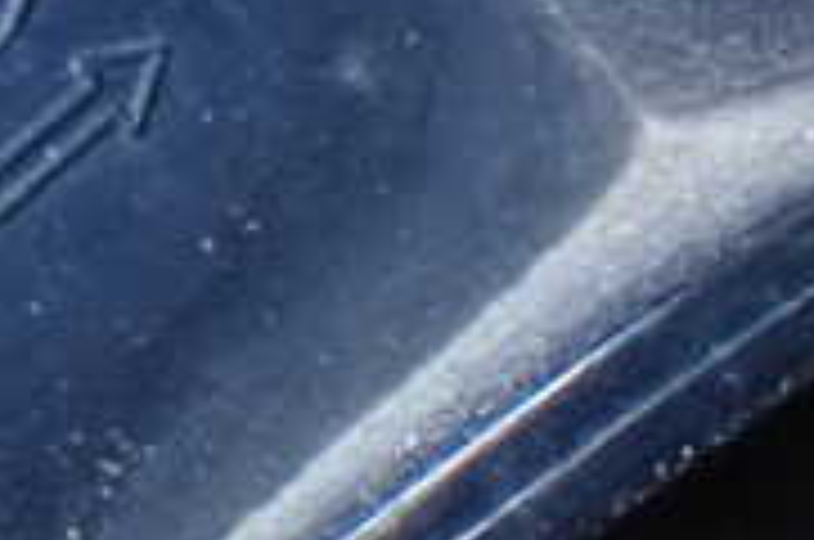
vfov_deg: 5.1
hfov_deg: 7.6
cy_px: -126
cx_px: -382
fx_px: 6004
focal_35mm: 266
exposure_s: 1/60
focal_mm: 13.65
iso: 1600
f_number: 4.1
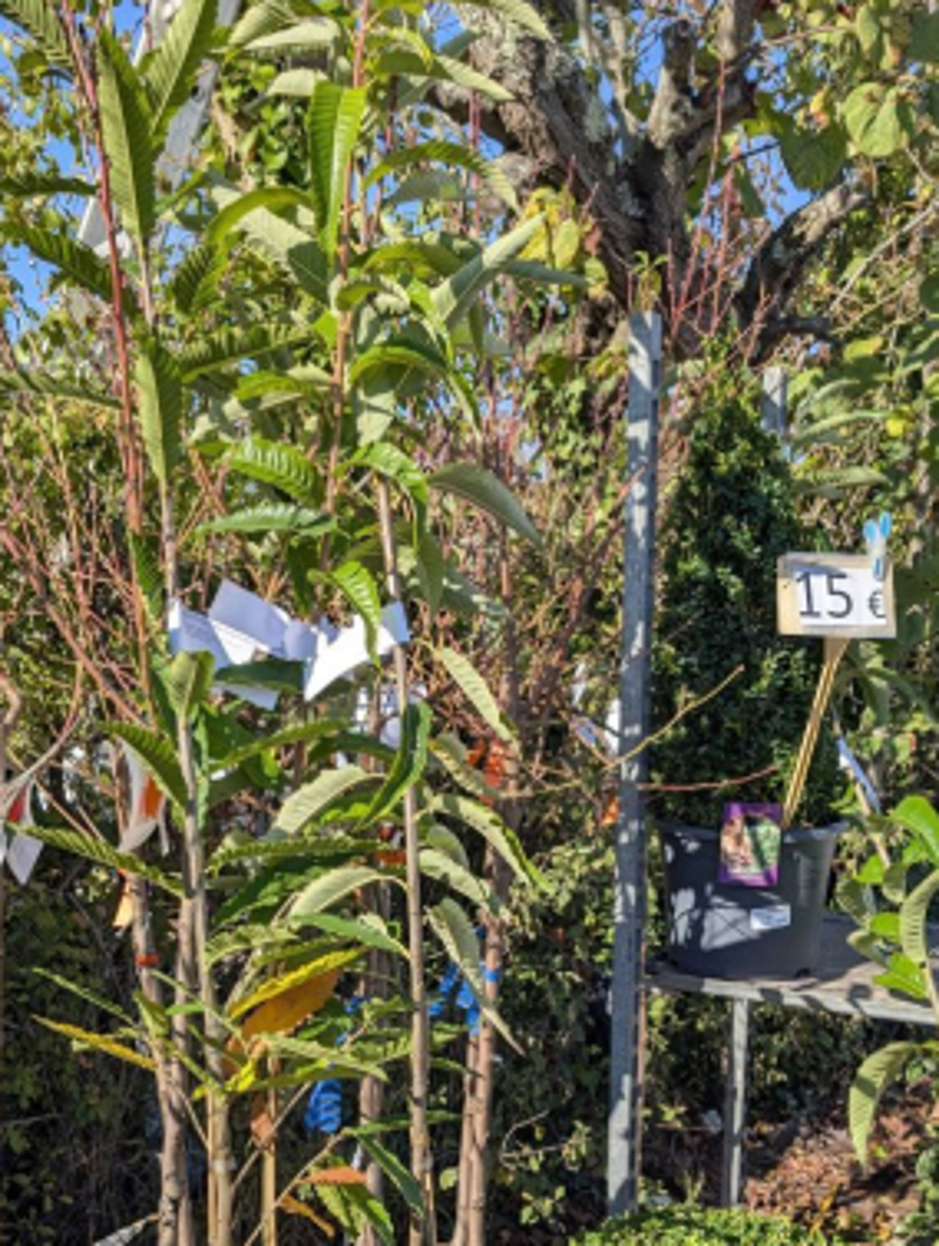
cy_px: 927
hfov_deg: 37.8
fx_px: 1371
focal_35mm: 38
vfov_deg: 47.2
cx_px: 427
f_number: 1.68
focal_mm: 6.9
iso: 20
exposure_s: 1/782
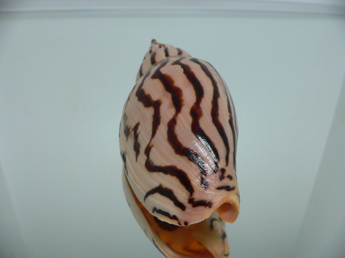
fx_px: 349
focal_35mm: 35
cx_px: 172
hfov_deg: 52.6
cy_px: 129
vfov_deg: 40.7
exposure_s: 1/50
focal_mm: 4.6
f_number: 2.8
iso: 200
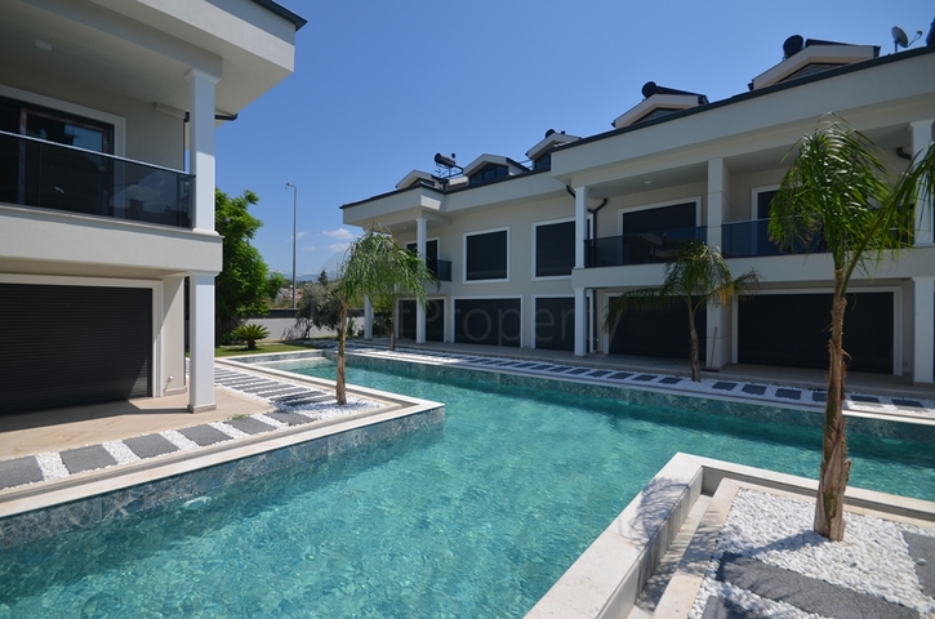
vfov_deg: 77.1
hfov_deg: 100.5
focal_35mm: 15
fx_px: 389
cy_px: 310
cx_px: 468
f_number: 9
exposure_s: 1/400
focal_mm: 10
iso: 100
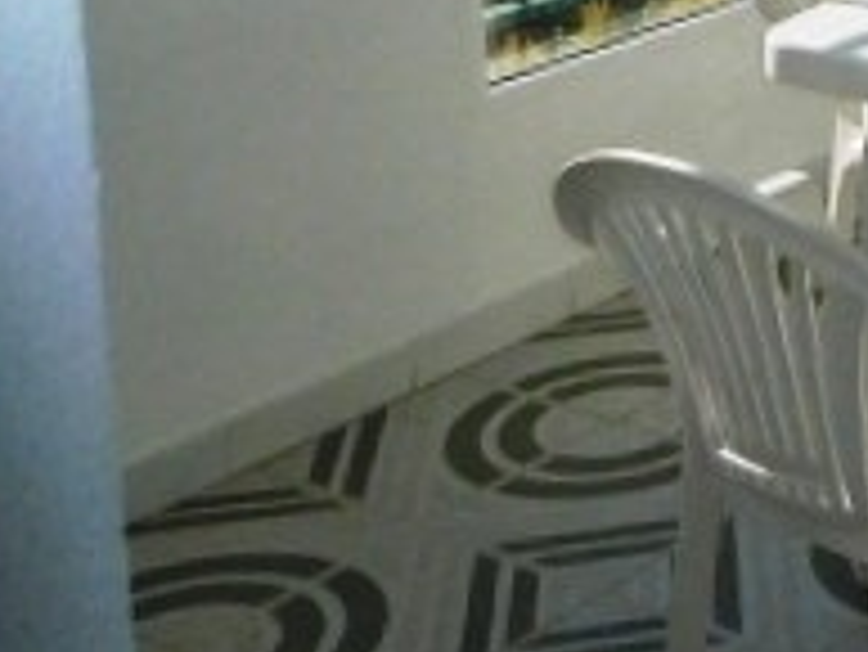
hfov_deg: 20.1
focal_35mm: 83
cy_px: -342
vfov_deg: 16.2
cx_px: 1318
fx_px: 2083
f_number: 6.8
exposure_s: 1/500
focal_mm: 4.5
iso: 125
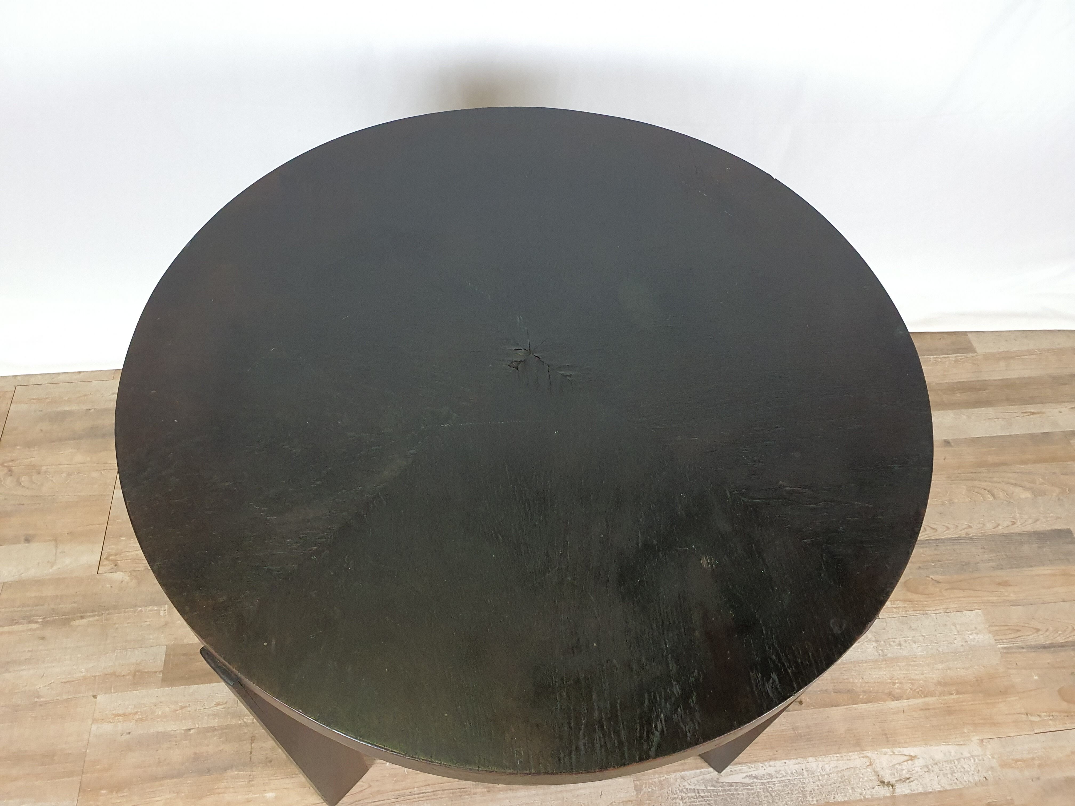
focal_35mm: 26
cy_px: 403
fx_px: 807
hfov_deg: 67.3
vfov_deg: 53.1
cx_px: 538
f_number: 2.4
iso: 640
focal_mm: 4.3
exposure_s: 1/50
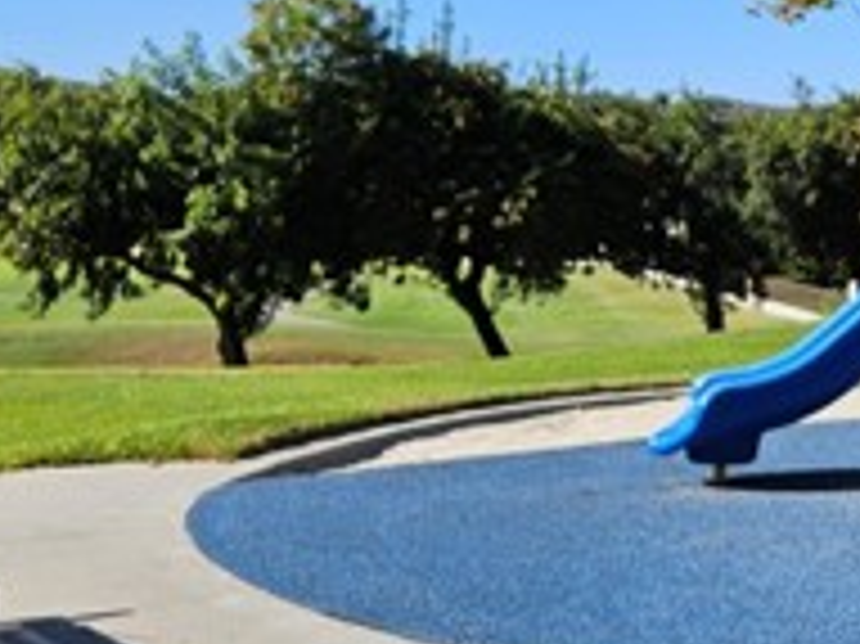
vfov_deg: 19.0
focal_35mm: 77
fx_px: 1912
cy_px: 176
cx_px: 1103
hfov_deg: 22.7
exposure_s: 1/1704
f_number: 1.8
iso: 25
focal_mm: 5.4
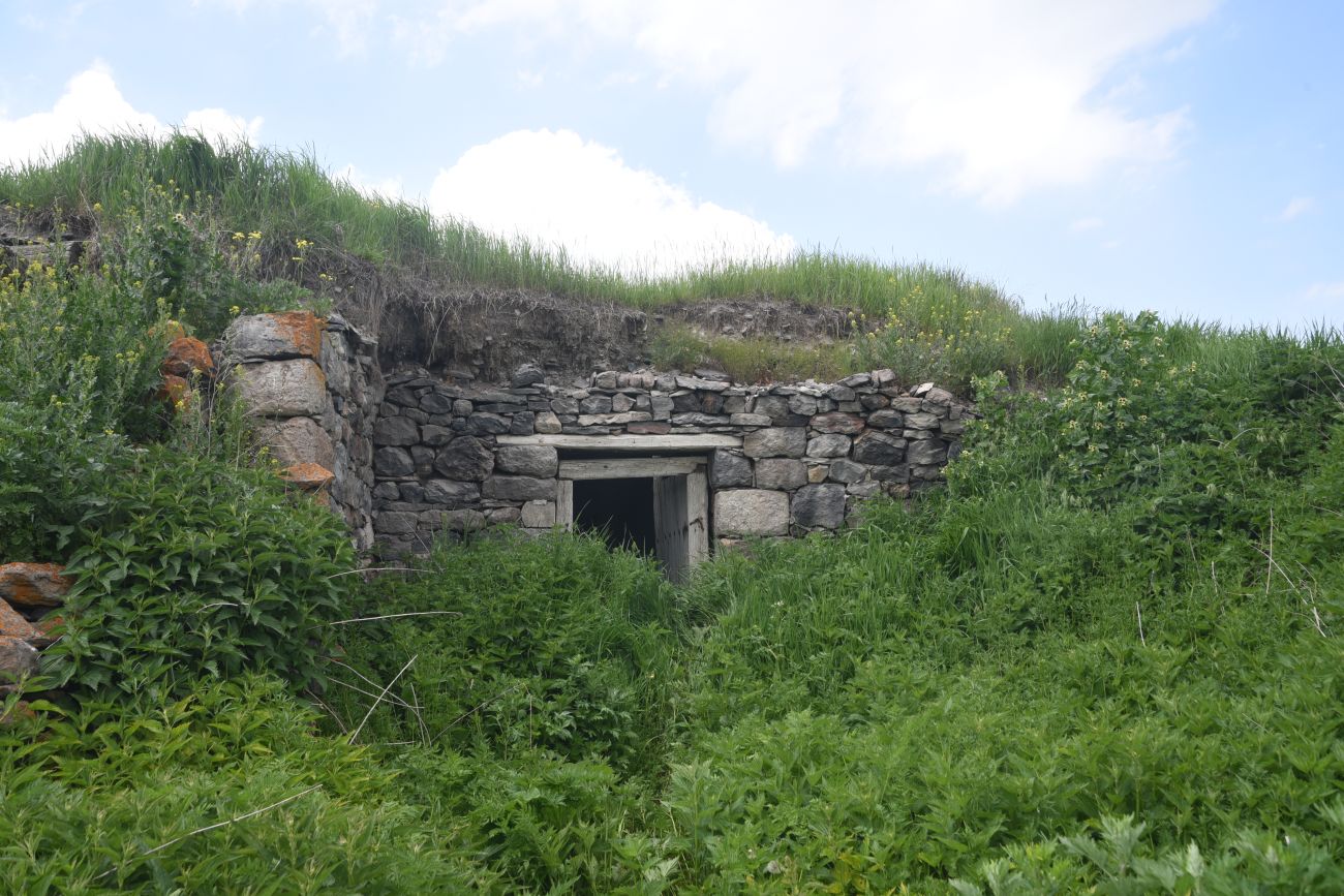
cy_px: 448
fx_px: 1867
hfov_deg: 39.6
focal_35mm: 50
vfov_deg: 27.0
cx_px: 672
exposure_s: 1/125
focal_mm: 50
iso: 200
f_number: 9
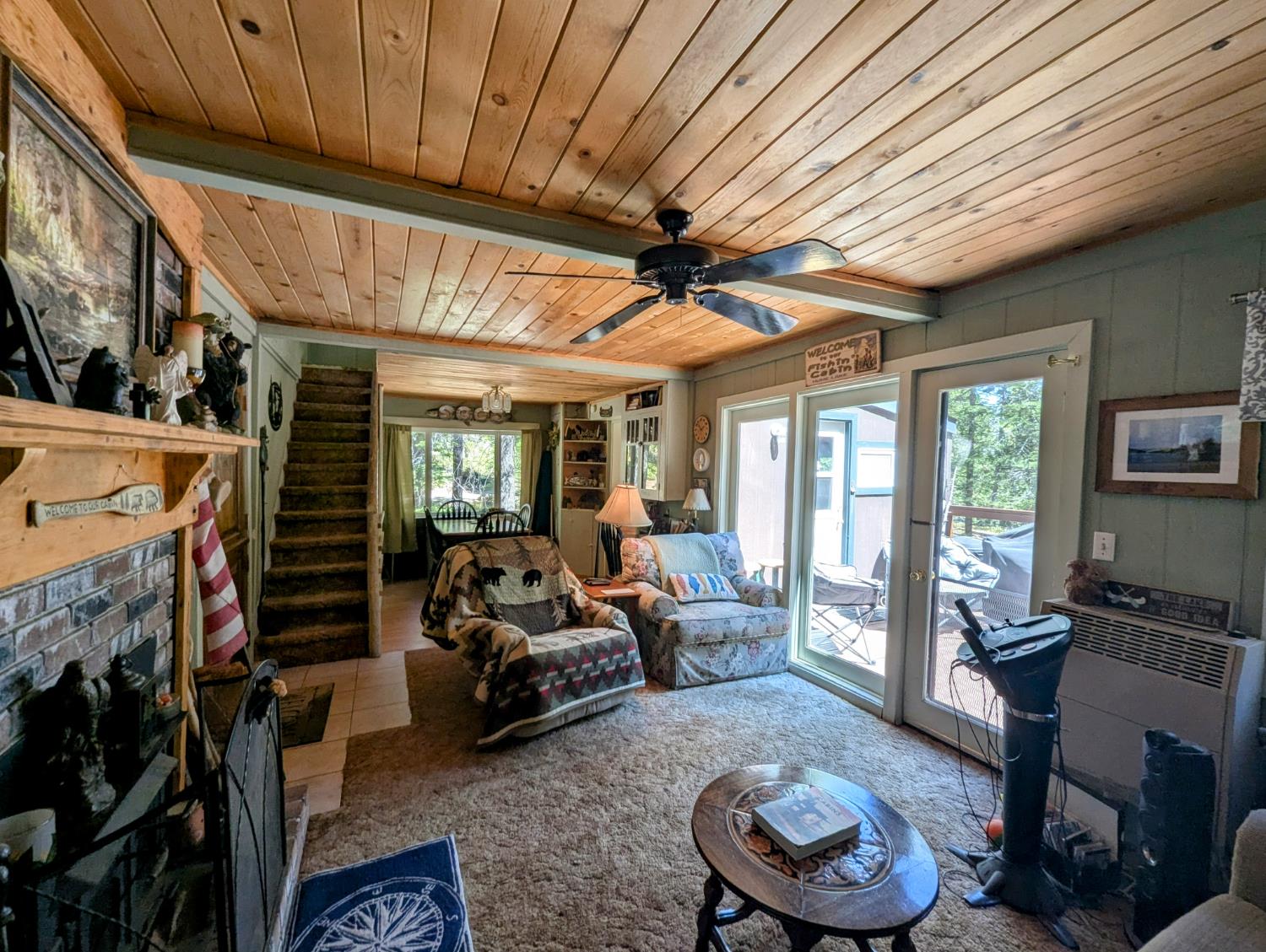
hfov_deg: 106.1
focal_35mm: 13
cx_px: 633
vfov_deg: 90.0
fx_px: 476
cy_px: 476
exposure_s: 1/98.7
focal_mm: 1.95
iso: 40
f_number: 2.2
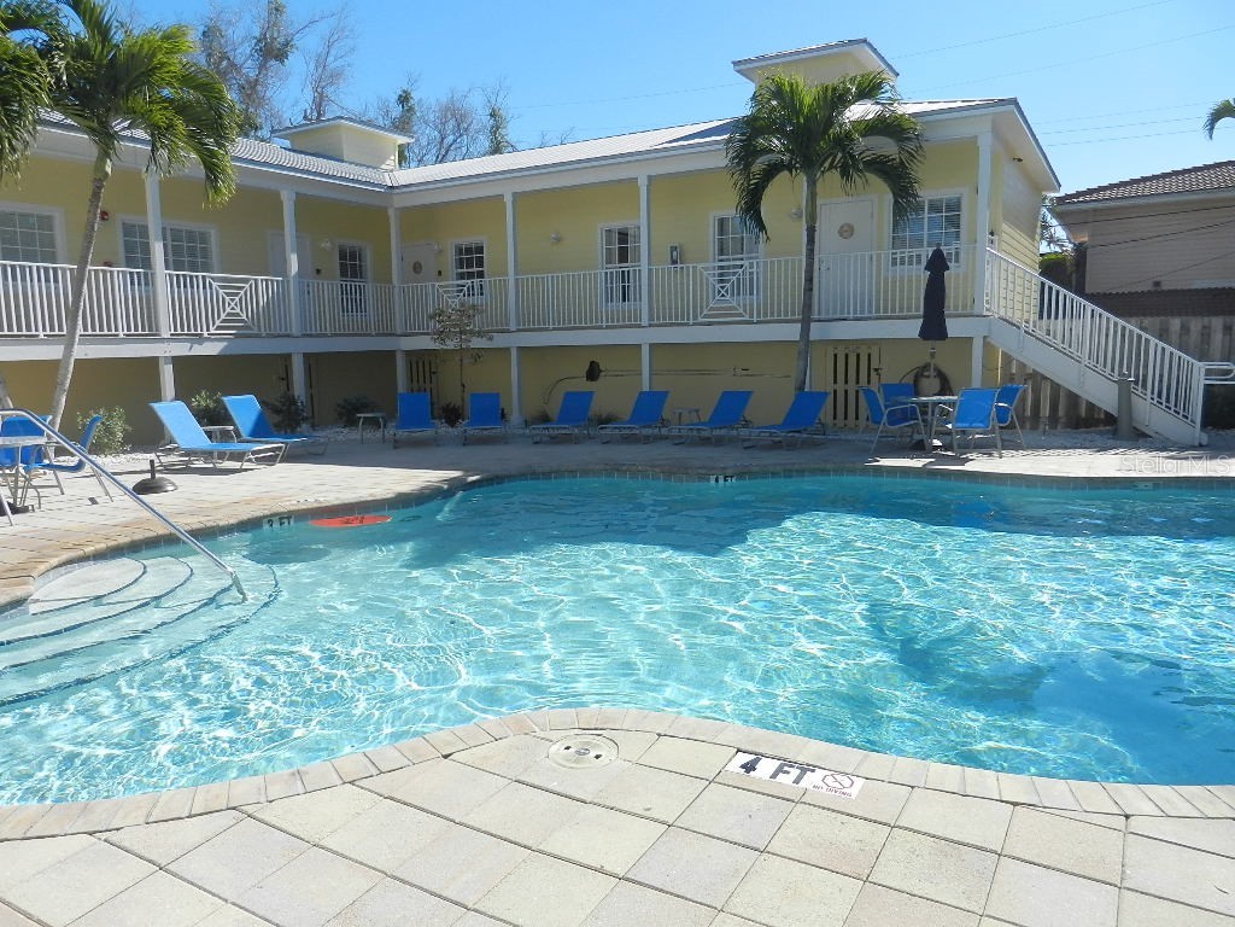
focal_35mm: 25
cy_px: 464
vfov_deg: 54.9
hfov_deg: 69.4
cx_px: 618
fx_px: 892
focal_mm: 4.5
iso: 160
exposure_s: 1/1600
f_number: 3.5
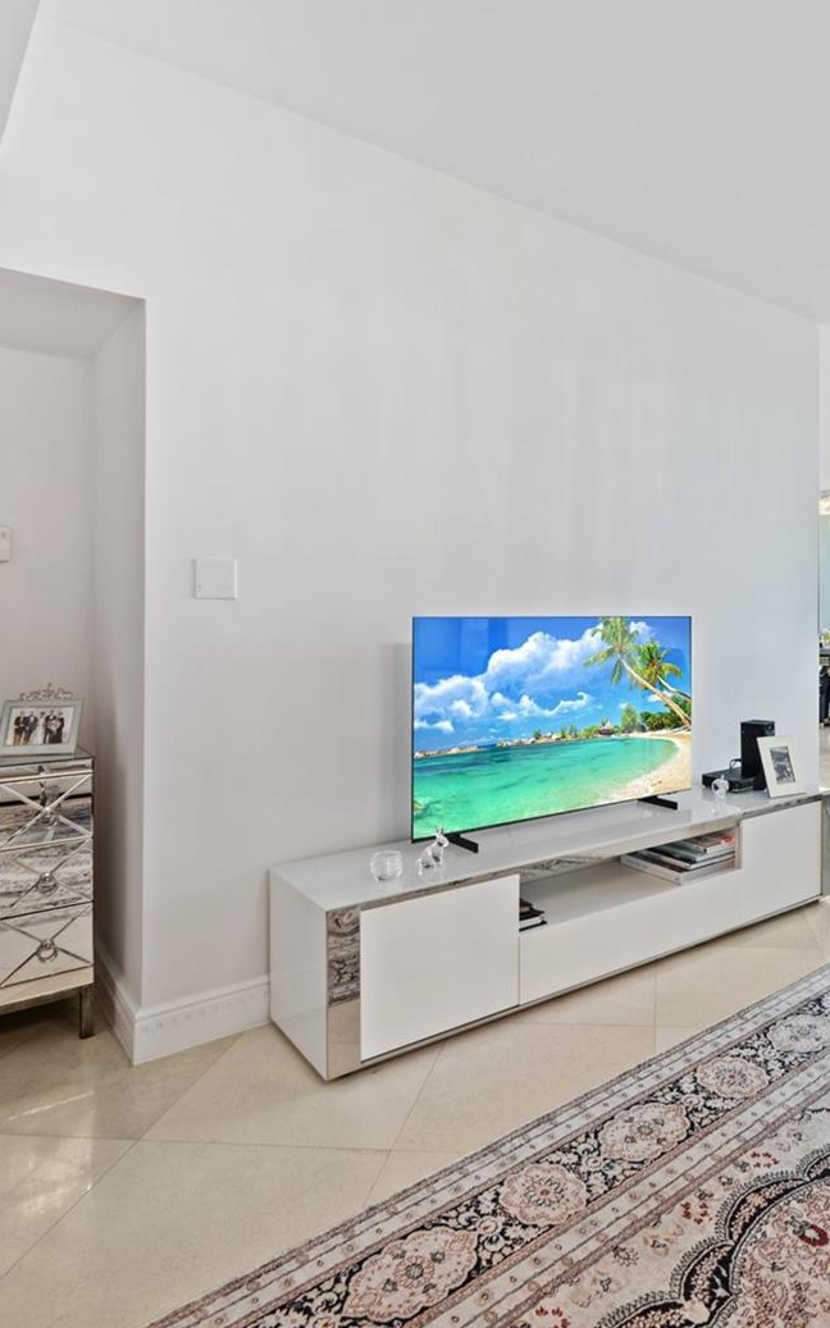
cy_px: 658
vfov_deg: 79.7
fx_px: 796
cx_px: 590
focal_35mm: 22
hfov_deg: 53.3
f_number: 8
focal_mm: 14
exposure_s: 1/4
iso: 200
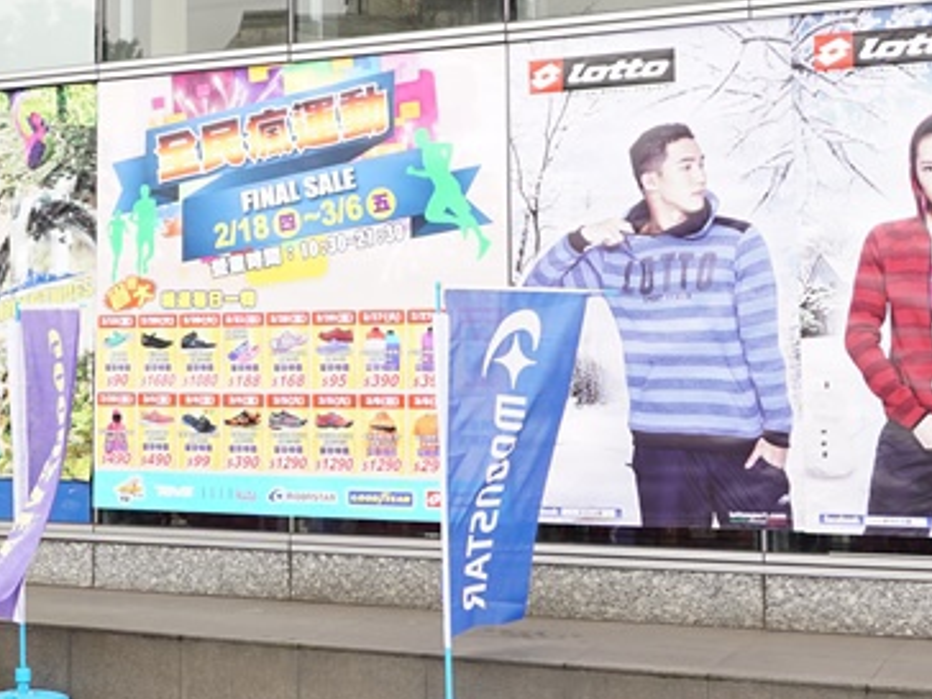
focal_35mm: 65
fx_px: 1750
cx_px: 195
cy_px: 239
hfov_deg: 29.2
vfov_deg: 22.5
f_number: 6.3
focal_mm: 16
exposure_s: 1/80
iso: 100
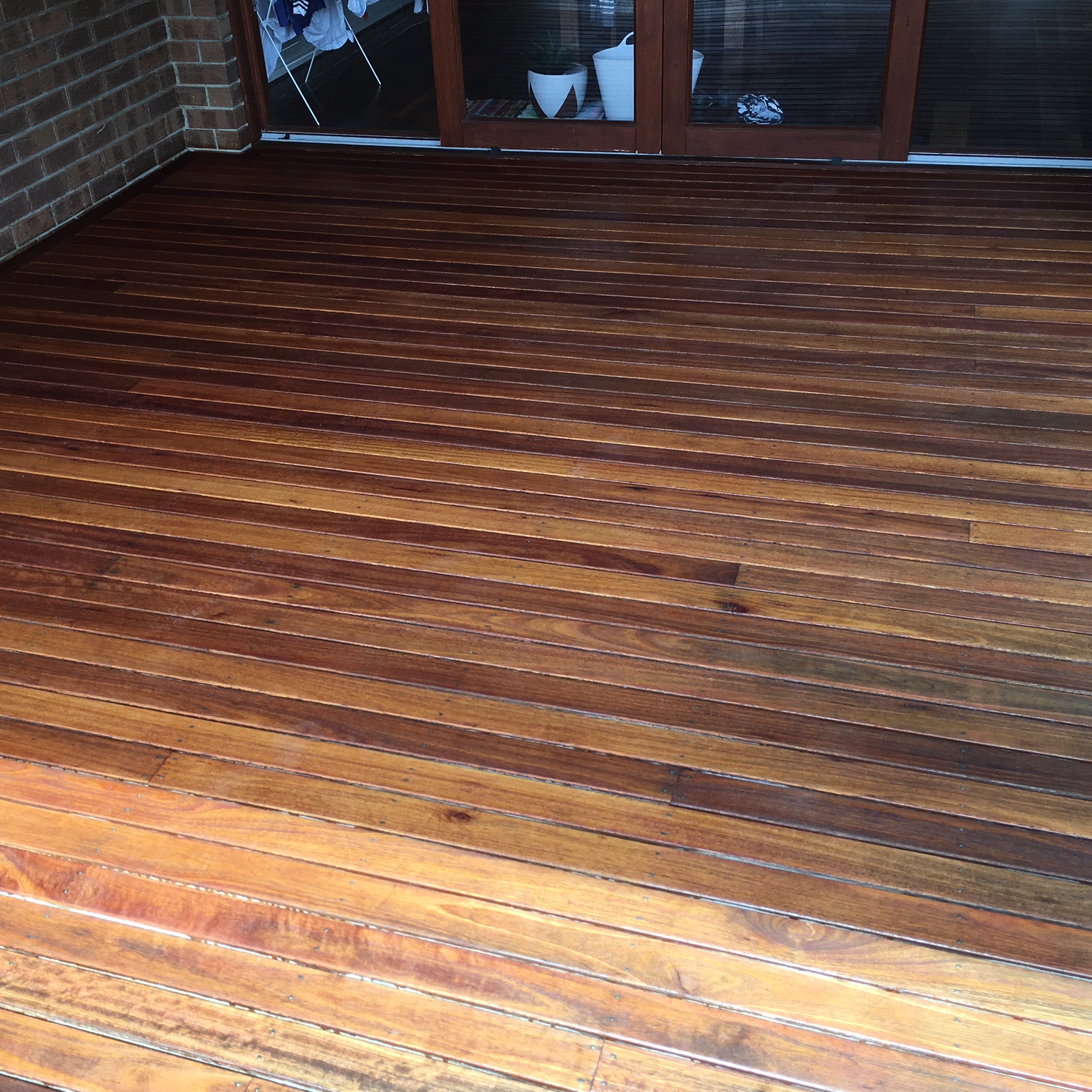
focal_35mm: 35
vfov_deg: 47.2
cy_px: 553
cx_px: 506
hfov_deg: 47.2
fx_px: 1249
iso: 25
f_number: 2.2
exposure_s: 1/252
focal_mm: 4.15
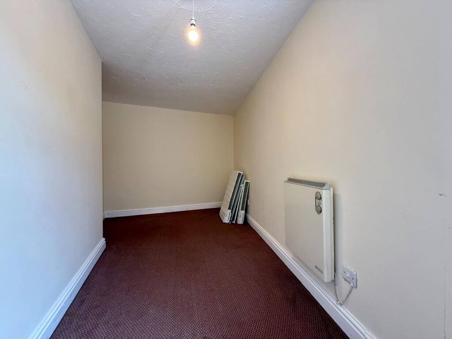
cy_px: 170
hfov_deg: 102.1
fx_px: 183
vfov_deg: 85.7
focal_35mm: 14
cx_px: 226
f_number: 2.2
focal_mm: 2.22
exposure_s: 1/99
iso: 200
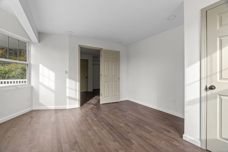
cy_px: 76
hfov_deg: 100.4
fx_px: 95
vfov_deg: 77.3
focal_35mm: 15
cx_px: 114
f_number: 7.1
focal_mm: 10
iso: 800
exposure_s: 1/10
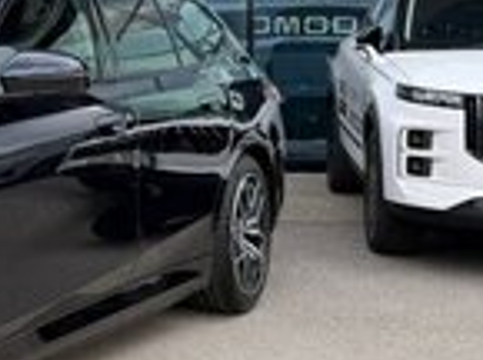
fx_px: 1127
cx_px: -220
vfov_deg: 17.9
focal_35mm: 81
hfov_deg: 20.9
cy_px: 47
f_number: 1.78
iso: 80
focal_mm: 6.76
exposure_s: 1/943
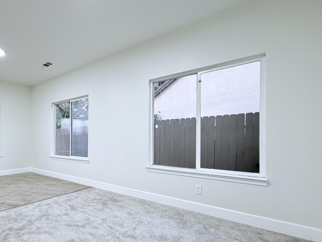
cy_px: 140
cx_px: 100
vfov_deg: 65.6
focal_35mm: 20
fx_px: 186
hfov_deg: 78.3
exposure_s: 1/60
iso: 200
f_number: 2.2
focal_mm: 2.22
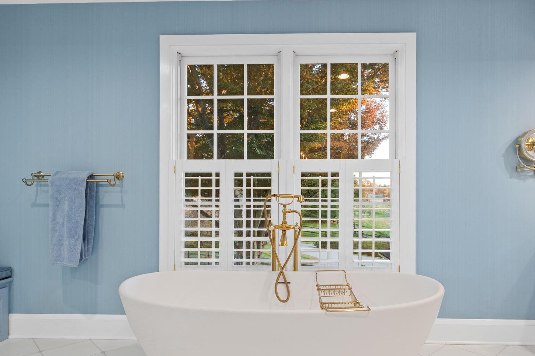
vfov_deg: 52.9
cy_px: 207
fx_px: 356
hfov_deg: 73.7
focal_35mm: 24
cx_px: 288
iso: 800
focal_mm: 17
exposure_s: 1/13
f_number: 6.3
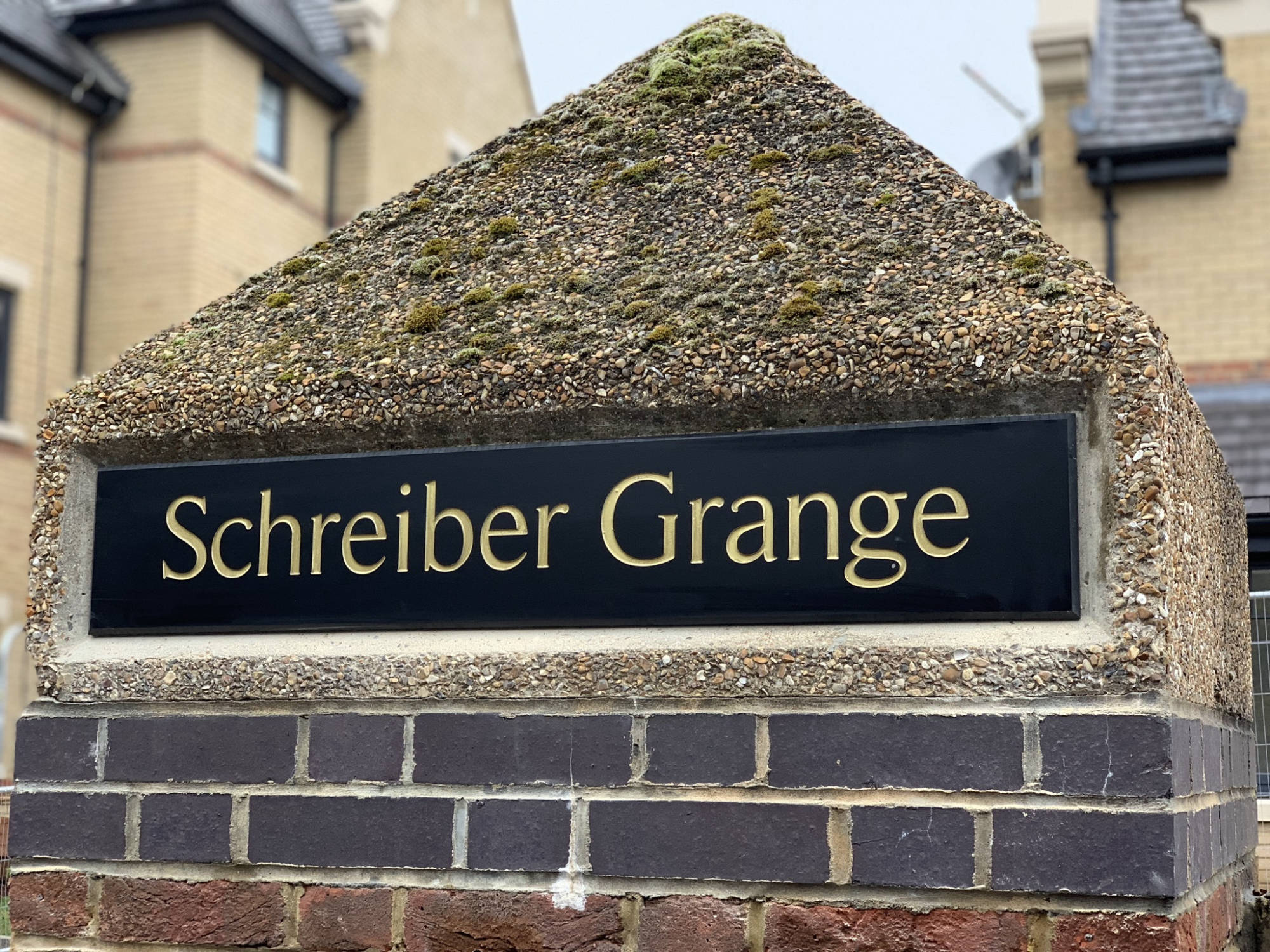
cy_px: 476
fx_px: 1908
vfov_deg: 28.0
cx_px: 635
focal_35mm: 52
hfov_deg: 36.8
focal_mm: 6
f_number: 2.4
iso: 100
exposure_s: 1/122
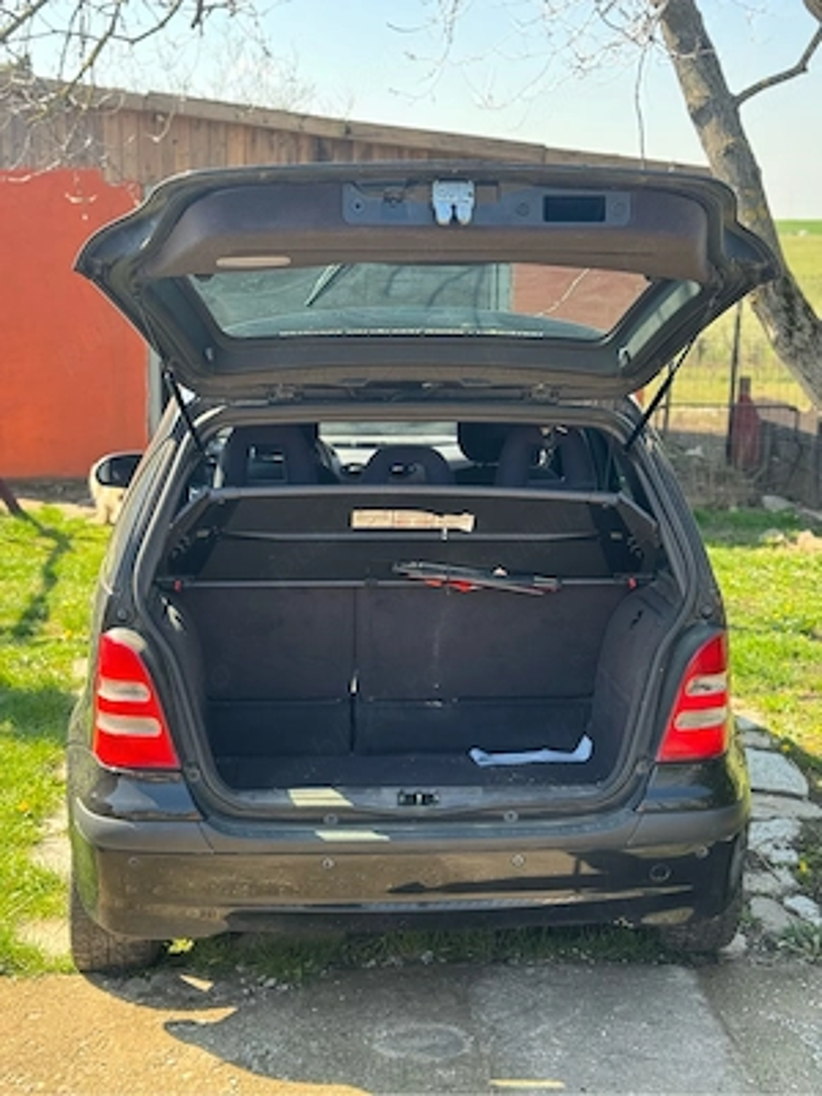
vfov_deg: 39.7
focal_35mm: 48
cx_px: 411
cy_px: 548
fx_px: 1520
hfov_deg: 30.3
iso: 64
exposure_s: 1/425
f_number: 1.78
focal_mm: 6.76
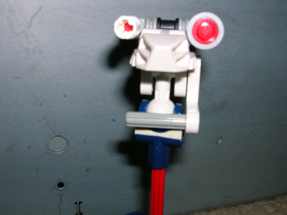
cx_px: 144
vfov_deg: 31.5
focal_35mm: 46
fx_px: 381
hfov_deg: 41.3
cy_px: 108
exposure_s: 1/60.1
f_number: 5.4
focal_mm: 7.7
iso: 50
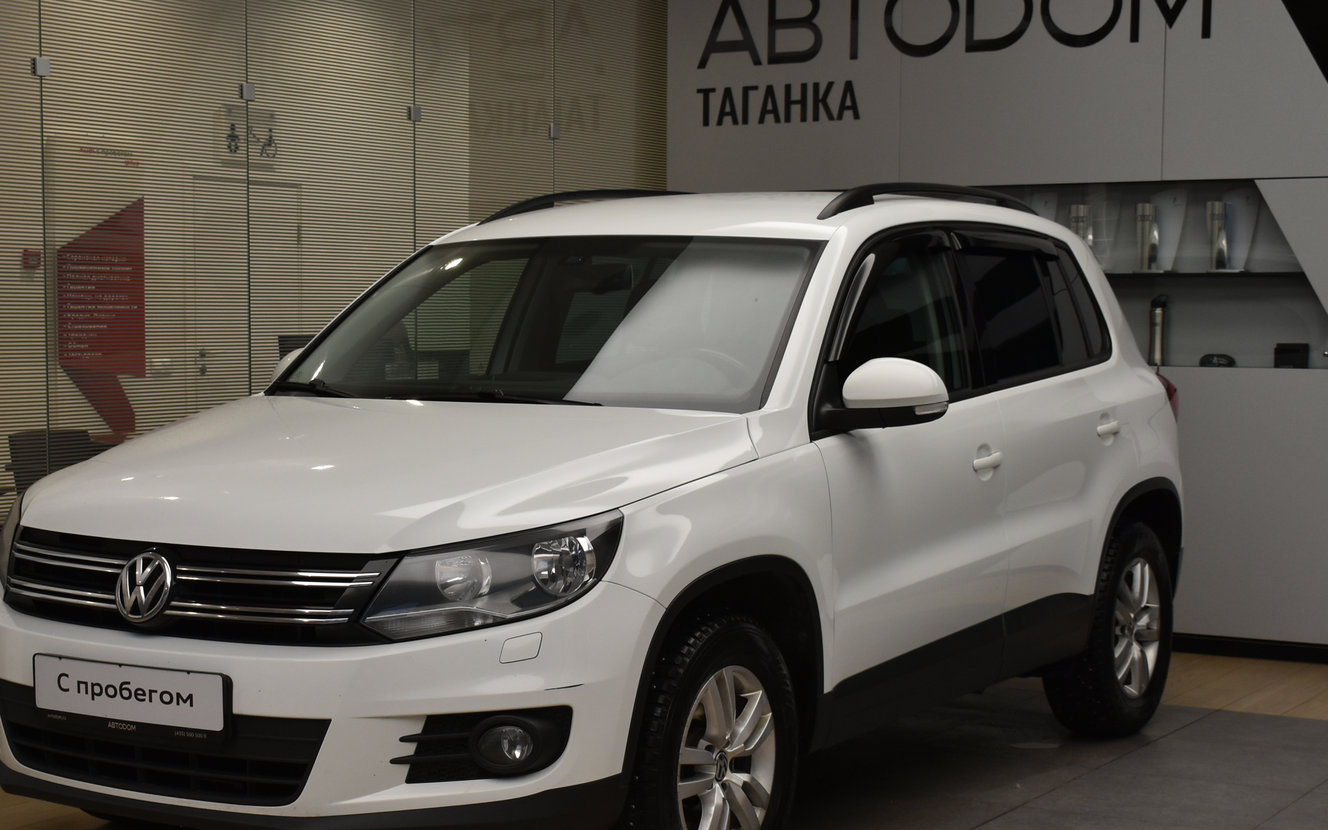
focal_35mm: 62
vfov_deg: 20.9
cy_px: 557
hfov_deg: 32.9
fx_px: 2244
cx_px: 544
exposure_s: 1/80
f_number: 4.5
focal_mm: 28
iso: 400
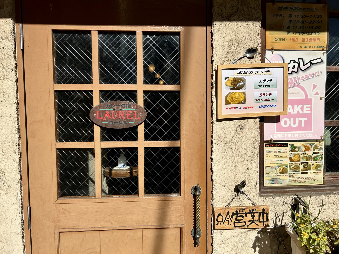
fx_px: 255
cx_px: 170
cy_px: 127
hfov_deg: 67.3
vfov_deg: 53.1
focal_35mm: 26
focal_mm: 5.7
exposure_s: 1/7463
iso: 50
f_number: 1.5
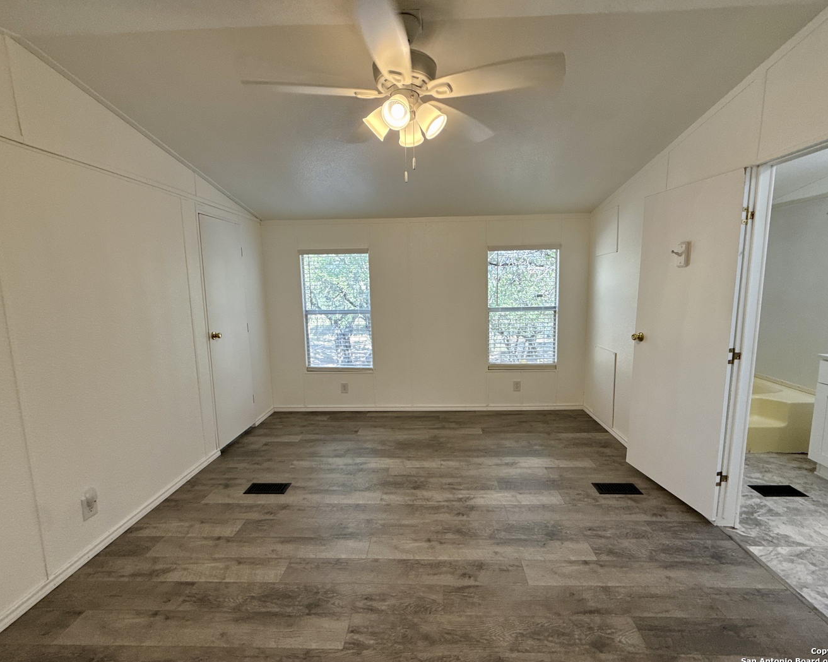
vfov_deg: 84.0
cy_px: 326
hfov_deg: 96.8
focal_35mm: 15
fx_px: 368
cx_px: 423
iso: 100
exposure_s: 1/120
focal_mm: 2.22
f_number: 2.2
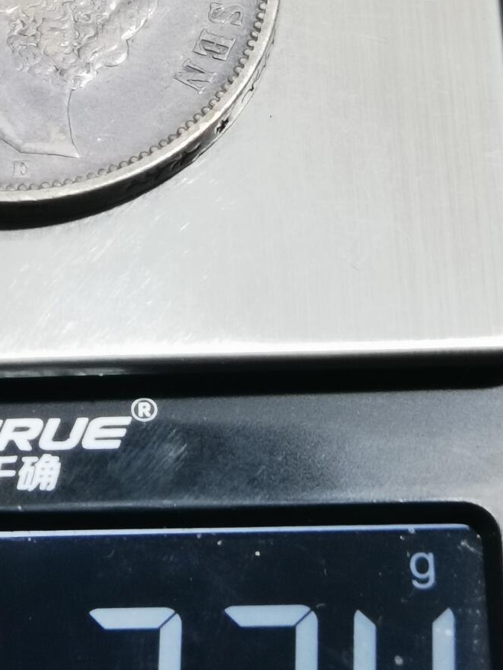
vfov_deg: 17.3
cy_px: 122
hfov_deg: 13.0
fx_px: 2189
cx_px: 98
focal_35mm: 113
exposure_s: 1/50
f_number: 1.9
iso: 100
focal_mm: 6.67
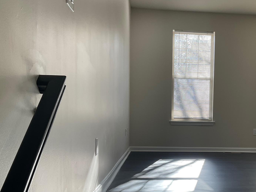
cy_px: 129
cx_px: 187
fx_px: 318
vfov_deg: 33.3
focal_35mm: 43
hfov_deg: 42.7
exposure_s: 1/129
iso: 16
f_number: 1.8
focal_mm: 3
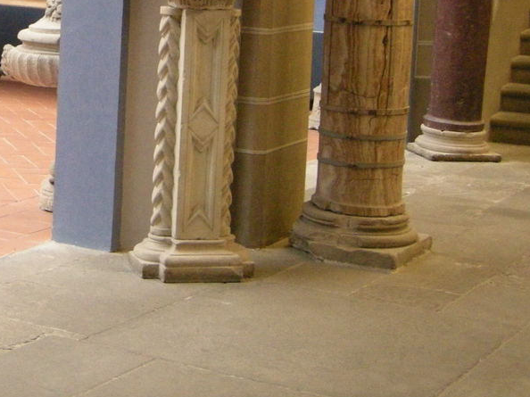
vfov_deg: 14.9
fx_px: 1485
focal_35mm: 97
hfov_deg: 19.7
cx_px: 10
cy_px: -18
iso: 400
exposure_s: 1/27.2
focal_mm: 7.5
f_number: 2.7
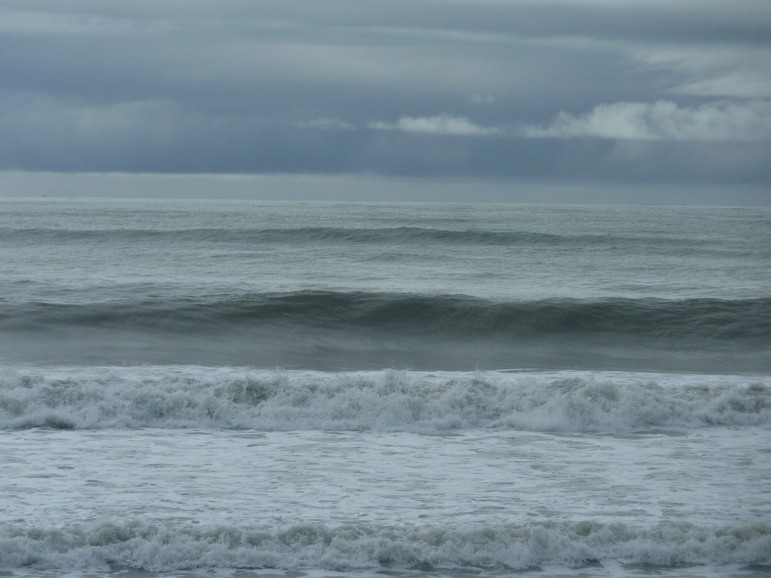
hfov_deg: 9.4
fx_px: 4677
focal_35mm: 210
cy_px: 289
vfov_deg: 7.1
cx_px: 386
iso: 80
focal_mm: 34.4
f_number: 5.6
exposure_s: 1/400
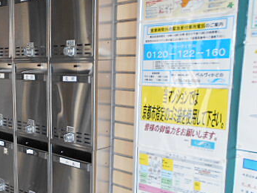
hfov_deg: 37.9
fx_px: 356
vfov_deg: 30.1
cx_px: 44
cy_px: 126
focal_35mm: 48
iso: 100
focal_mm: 4.6
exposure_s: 1/30
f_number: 3.2
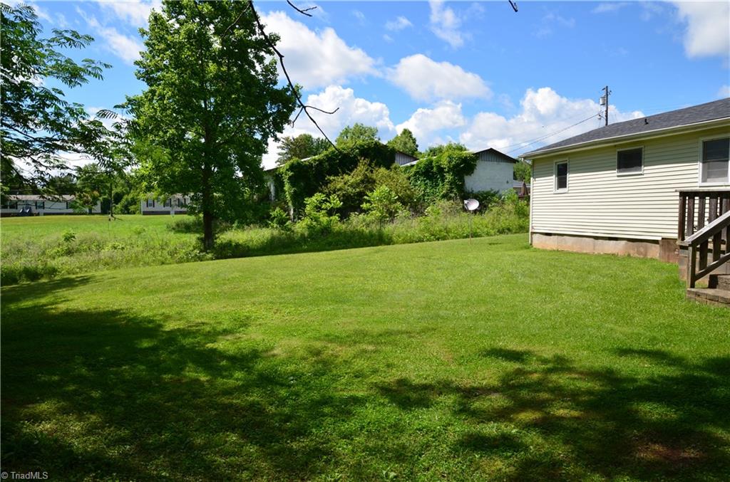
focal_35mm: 26
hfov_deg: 70.6
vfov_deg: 50.2
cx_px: 365
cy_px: 241
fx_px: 516
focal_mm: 17
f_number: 11
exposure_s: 1/125
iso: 140
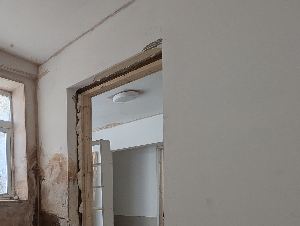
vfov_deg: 48.0
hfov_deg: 56.2
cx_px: 20
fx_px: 226
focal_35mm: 26
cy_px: 201
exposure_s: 1/84.8
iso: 43
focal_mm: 1.95
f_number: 2.2
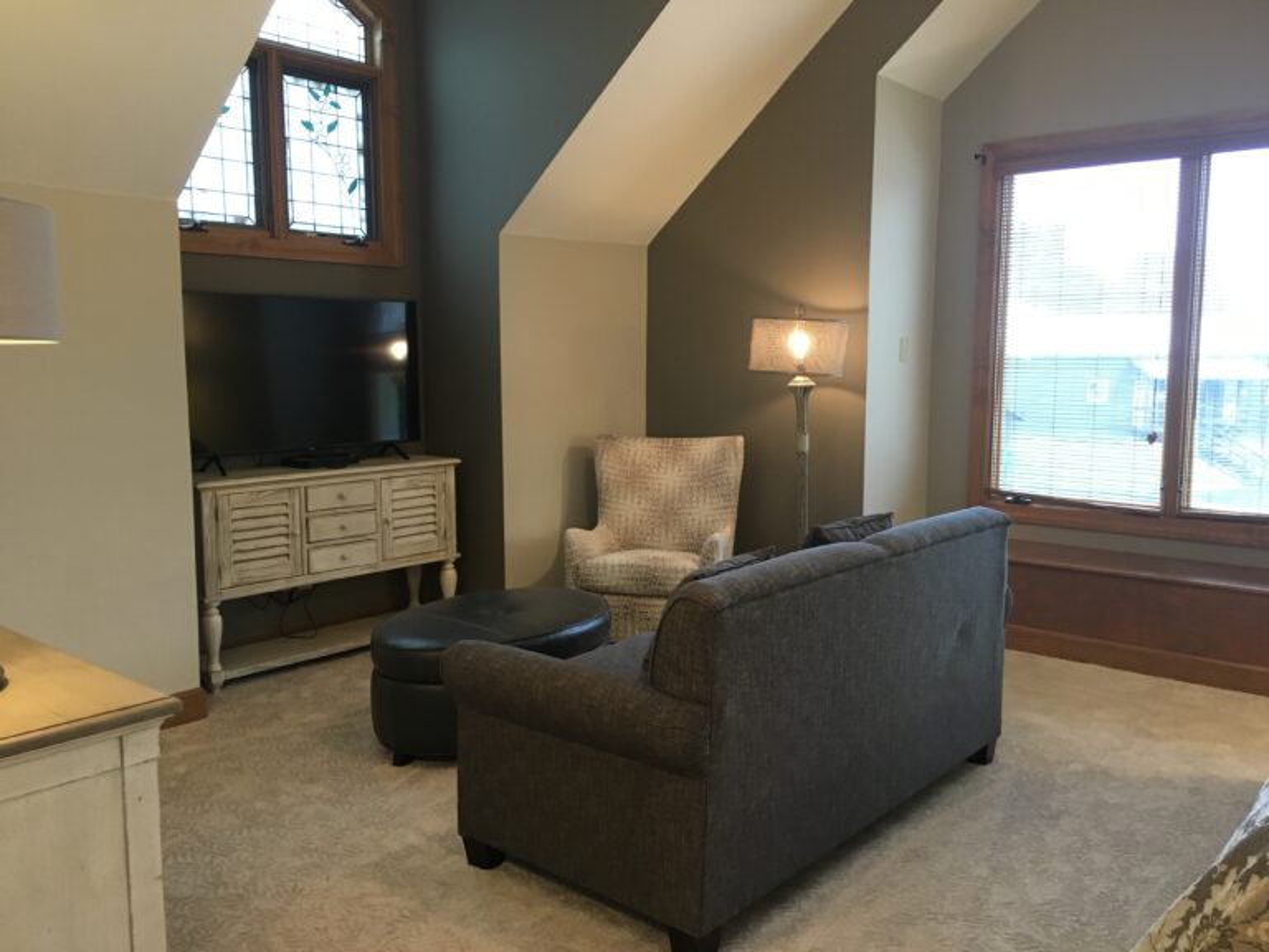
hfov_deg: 61.7
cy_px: 476
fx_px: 1063
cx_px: 634
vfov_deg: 48.2
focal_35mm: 29
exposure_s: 1/30
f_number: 2.2
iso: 200
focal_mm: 4.15
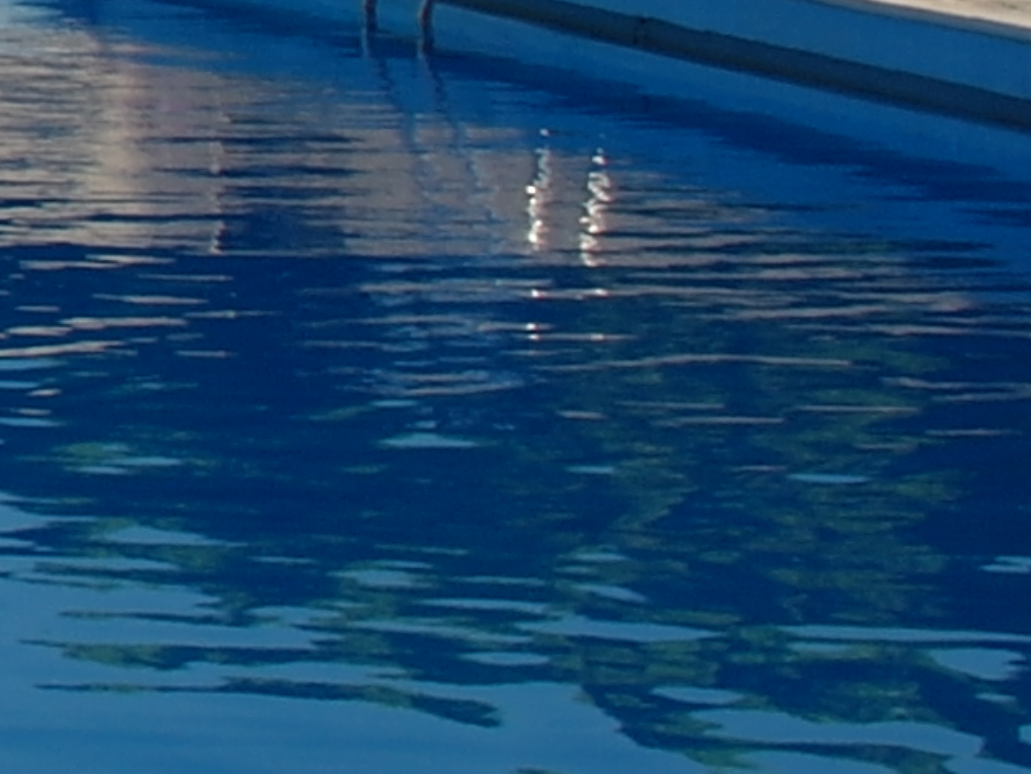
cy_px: -666
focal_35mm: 189
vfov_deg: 7.6
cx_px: -2070
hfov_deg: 8.7
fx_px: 5631
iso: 100
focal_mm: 18
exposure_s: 1/80
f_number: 11
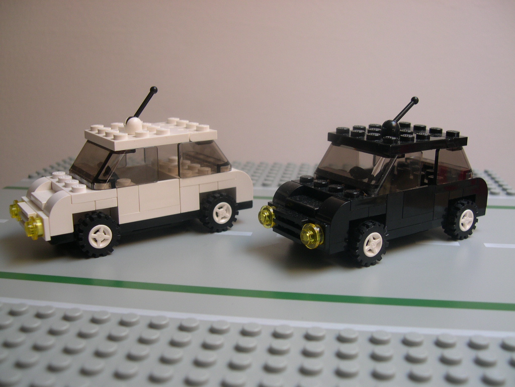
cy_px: 194
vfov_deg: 37.7
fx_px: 565
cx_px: 258
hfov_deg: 49.0
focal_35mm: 38
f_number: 2.8
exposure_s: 1/36
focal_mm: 8
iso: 100
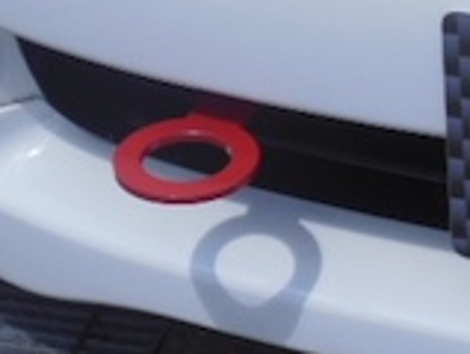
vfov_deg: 6.1
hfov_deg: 8.0
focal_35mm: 246
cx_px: 316
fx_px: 3348
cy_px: 94
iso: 125
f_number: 4.7
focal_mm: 17.5
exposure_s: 1/1000
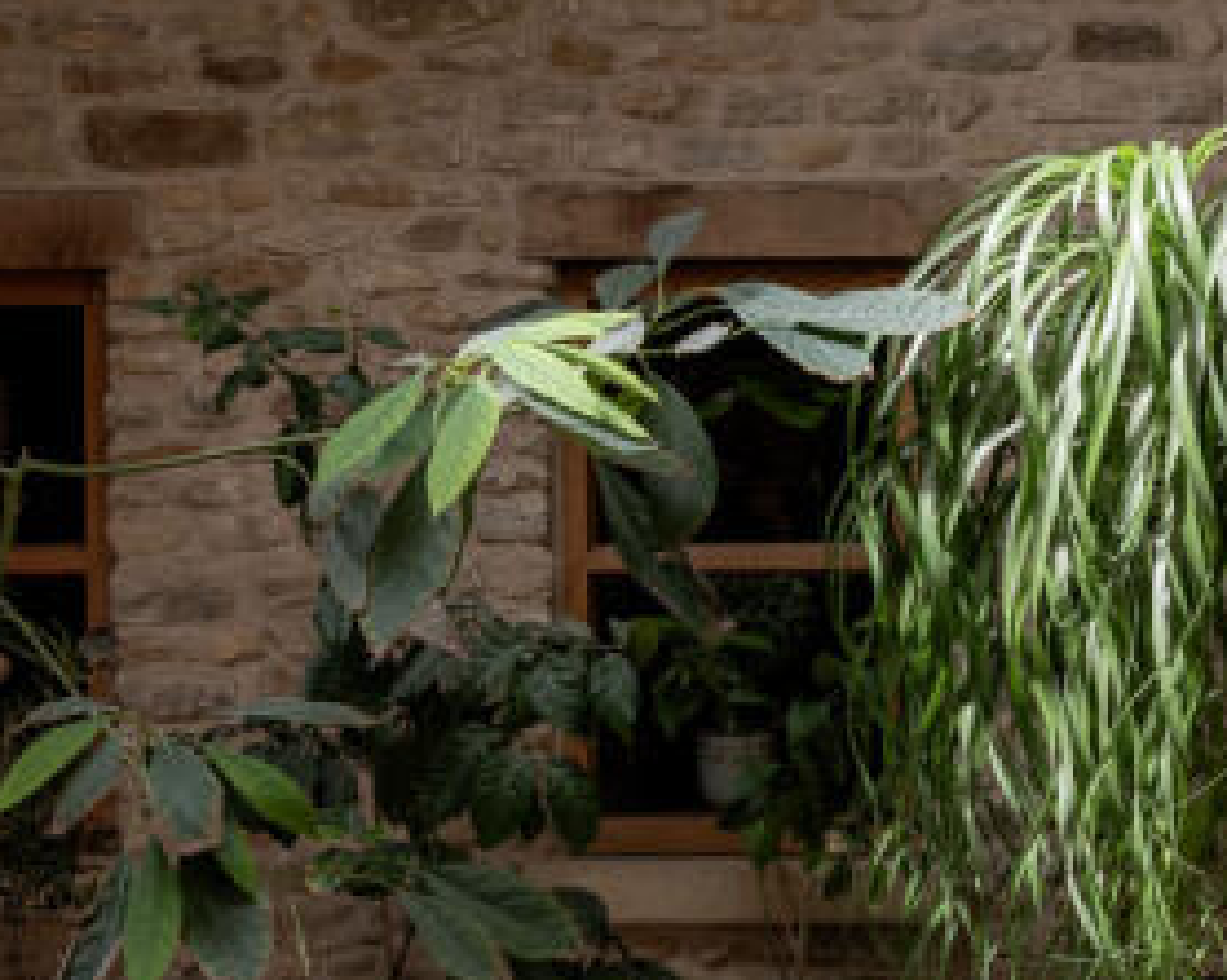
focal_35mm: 83
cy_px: 611
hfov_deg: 23.0
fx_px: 3012
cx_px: 516
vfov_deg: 18.4
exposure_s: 1/250
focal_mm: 24
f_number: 10
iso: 200
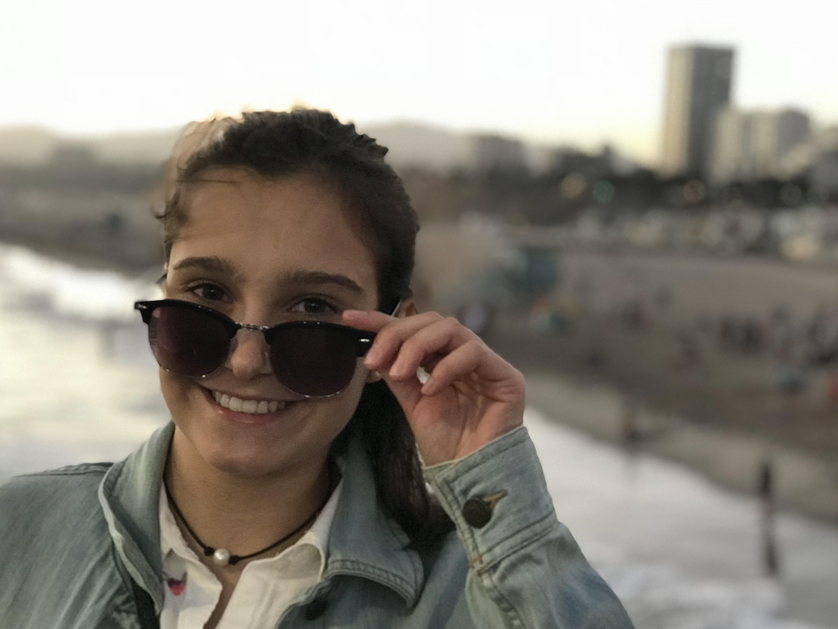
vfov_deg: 22.6
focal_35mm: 65
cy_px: 315
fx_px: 1574
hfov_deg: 29.8
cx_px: 420
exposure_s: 1/60
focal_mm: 6.6
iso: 320
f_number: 2.8
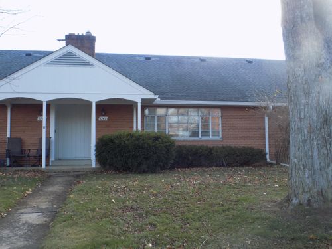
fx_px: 355
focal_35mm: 37
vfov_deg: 38.7
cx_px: 166
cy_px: 124
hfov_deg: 50.1
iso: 80
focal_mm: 6.6
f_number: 3.5
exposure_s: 1/160
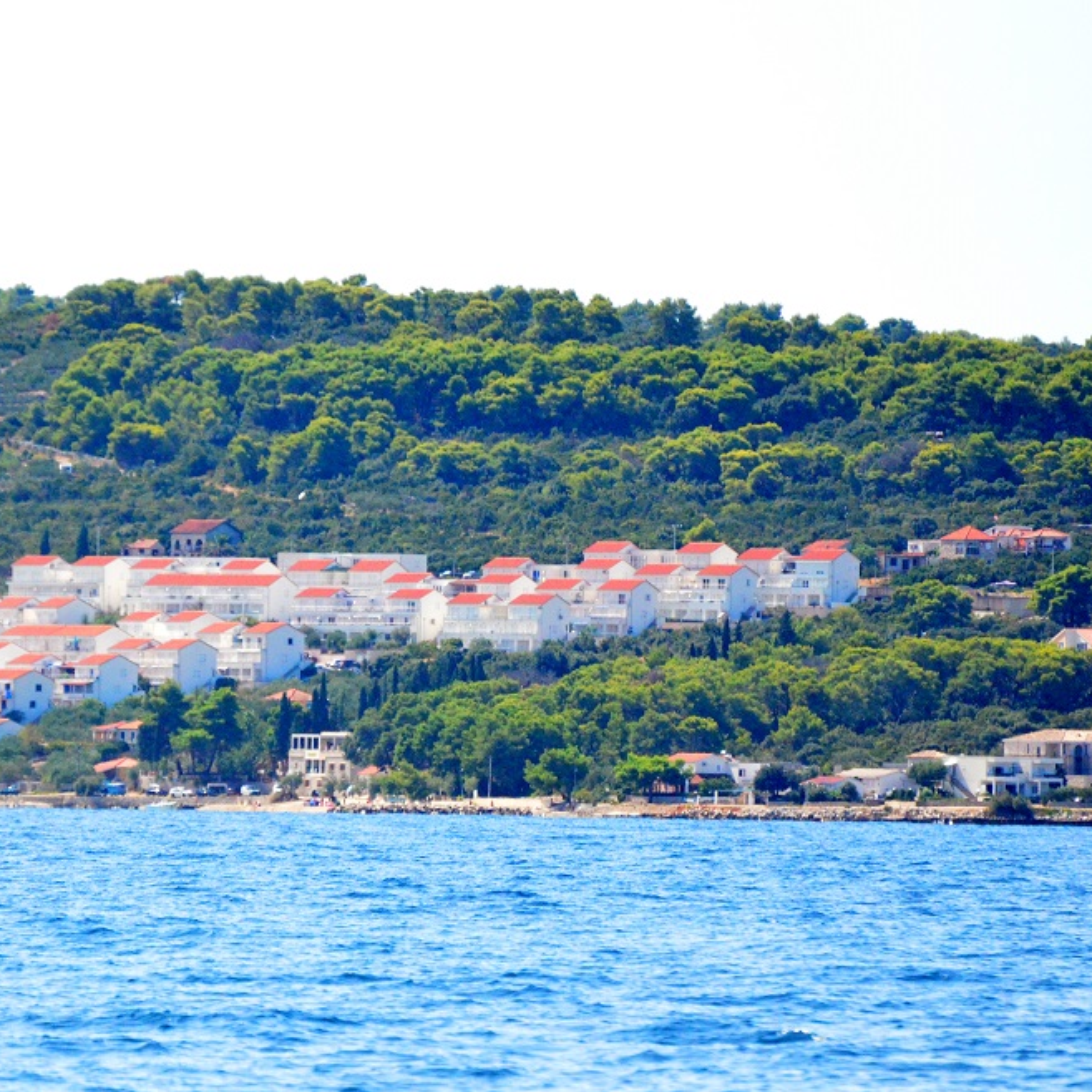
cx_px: 369
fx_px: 20665
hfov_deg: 3.0
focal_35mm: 579
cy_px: 547
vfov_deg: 3.0
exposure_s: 1/8000
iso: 4500
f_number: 5.6
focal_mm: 300
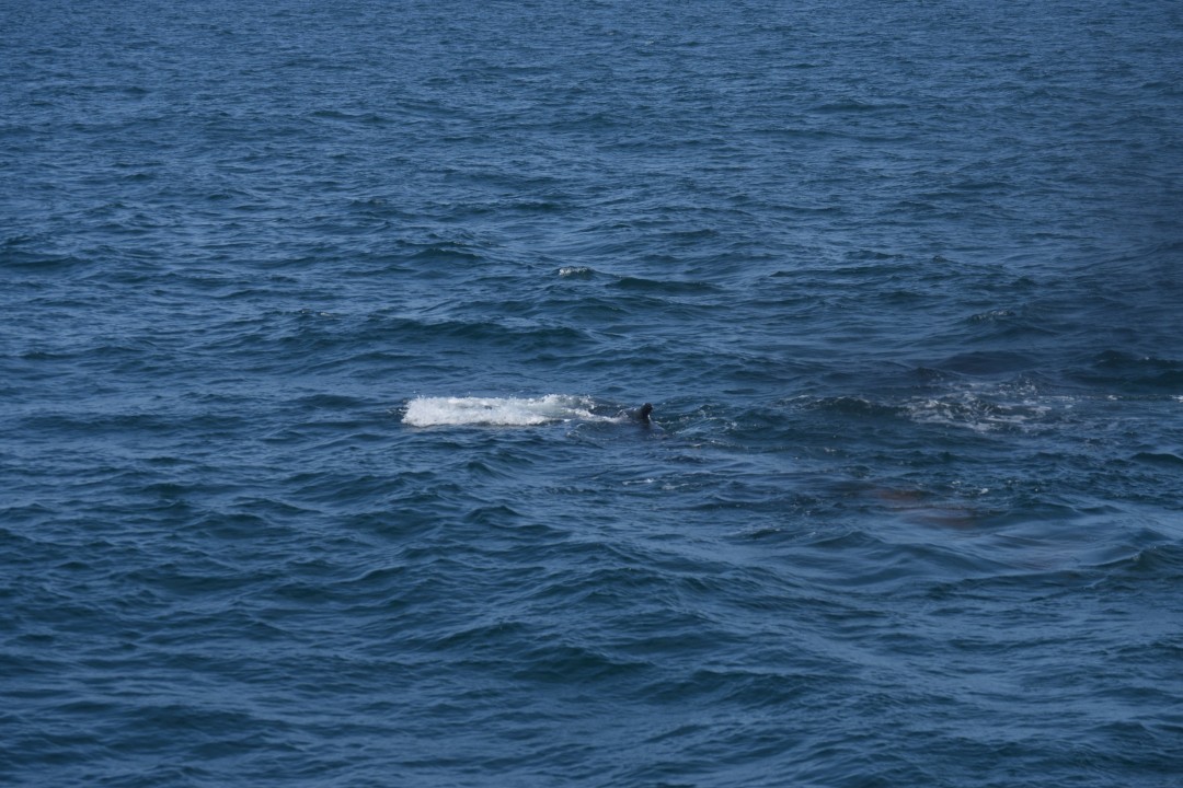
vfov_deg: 10.2
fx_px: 4436
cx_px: 592
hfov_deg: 15.2
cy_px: 394
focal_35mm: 135
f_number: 5.6
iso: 200
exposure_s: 1/1600
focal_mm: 90
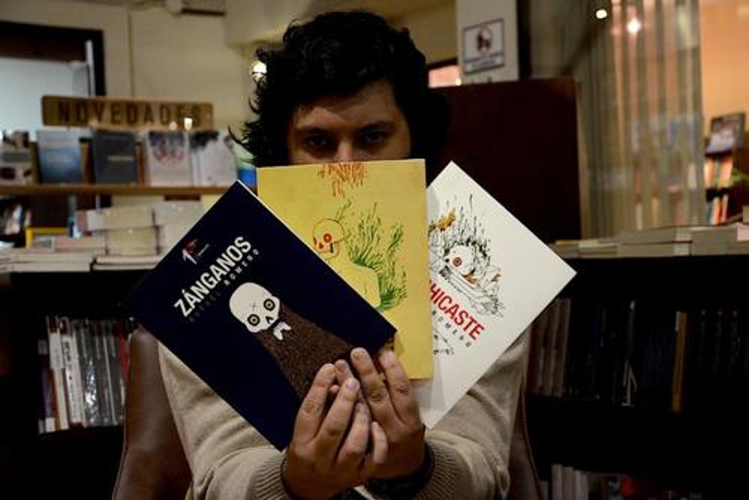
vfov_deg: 21.6
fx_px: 1311
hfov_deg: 31.9
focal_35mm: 63
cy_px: 250
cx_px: 374
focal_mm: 42
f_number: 4.8
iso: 2000
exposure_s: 1/30
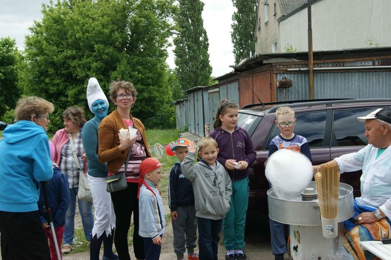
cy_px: 130
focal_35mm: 39
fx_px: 423
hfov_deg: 49.6
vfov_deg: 34.2
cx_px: 196
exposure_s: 1/80
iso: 100
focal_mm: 26
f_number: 10
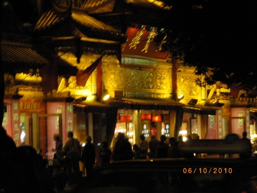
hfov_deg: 13.3
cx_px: 128
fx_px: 1099
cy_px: 96
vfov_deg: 10.0
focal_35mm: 148
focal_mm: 26.2
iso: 800
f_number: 5.4
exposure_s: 1/50
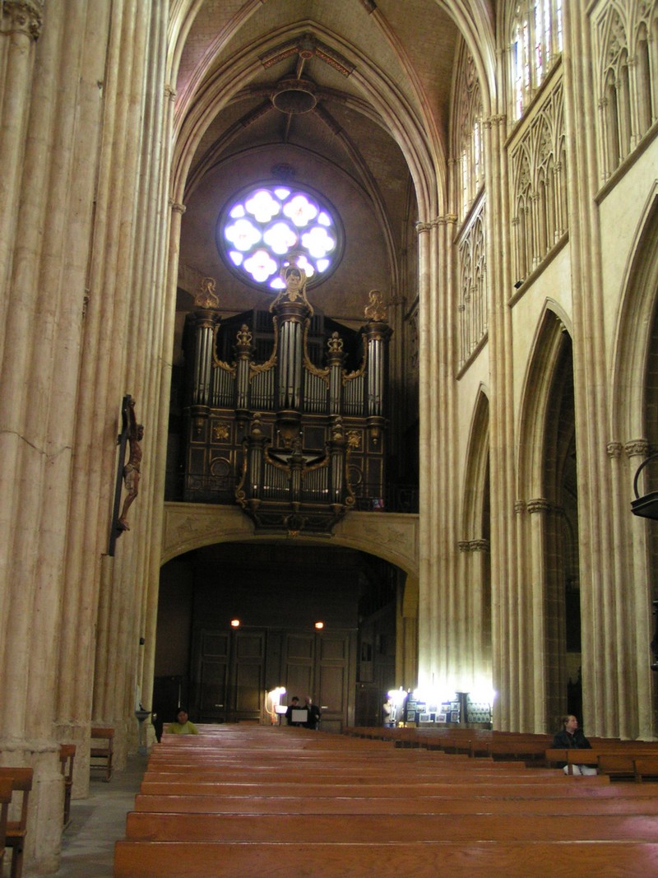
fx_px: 1039
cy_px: 439
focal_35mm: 41
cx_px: 329
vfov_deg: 45.8
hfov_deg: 35.1
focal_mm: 6.3
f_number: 2.8
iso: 200
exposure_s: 1/3
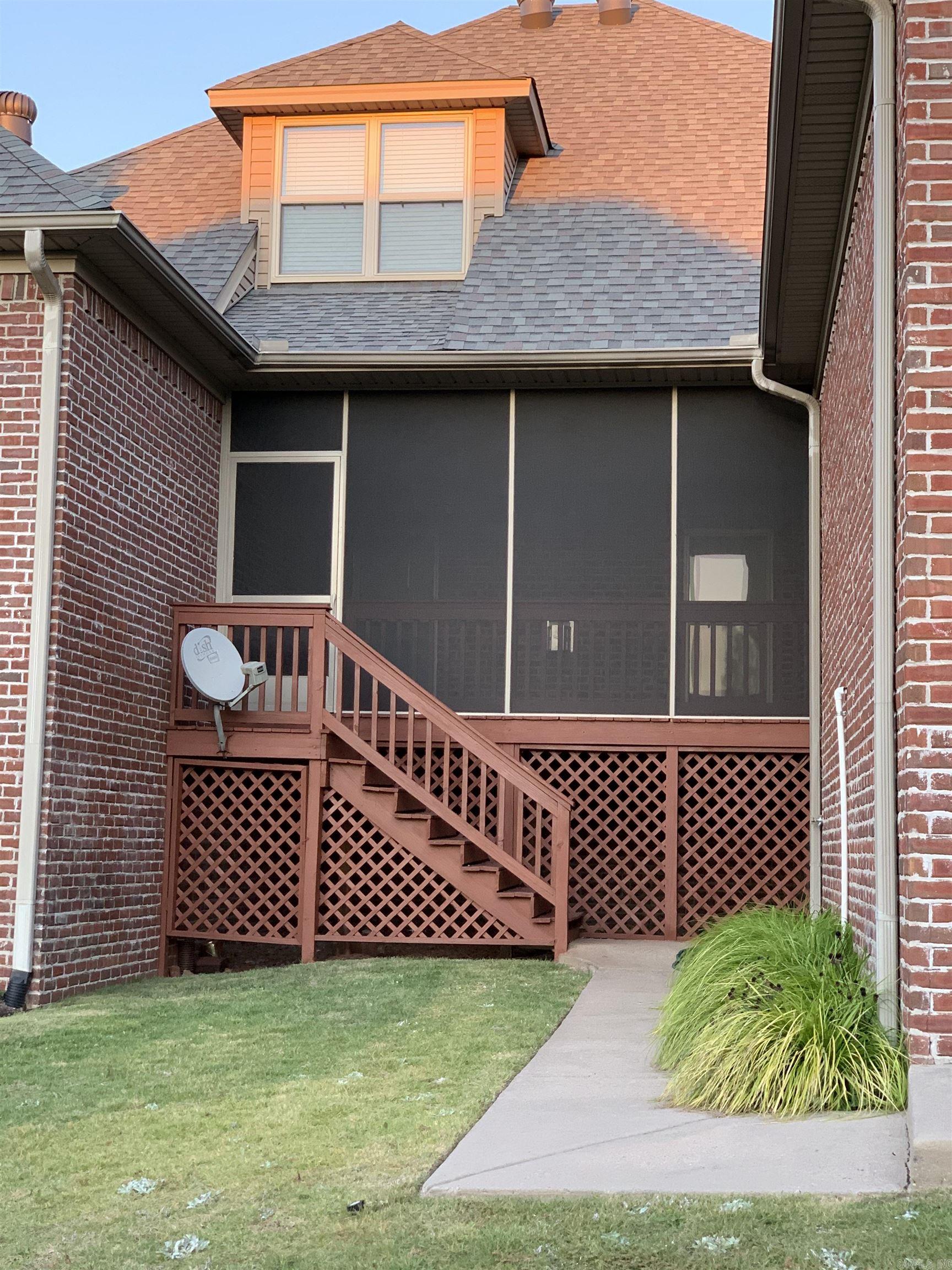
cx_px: 476
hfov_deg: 28.0
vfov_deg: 36.8
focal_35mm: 52
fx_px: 1907
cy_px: 635
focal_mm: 6
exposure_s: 1/108
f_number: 2.4
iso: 125
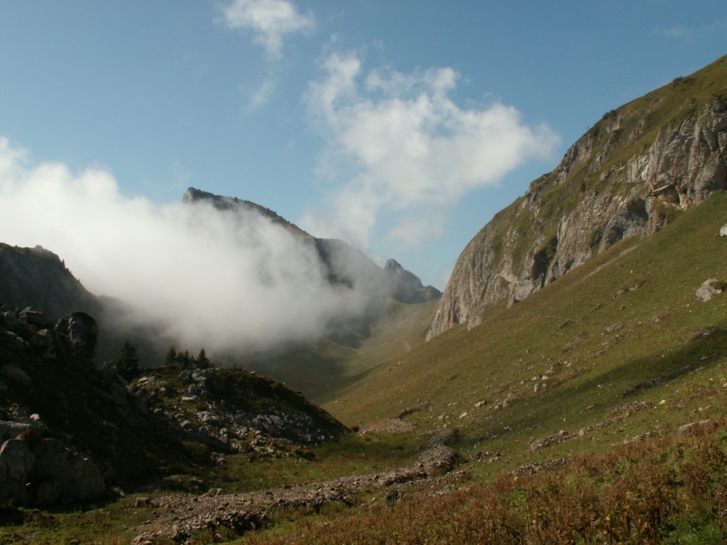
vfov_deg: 40.7
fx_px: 735
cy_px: 272
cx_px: 364
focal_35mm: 35
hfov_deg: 52.6
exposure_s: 1/200
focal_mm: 5.86
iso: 50
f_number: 8
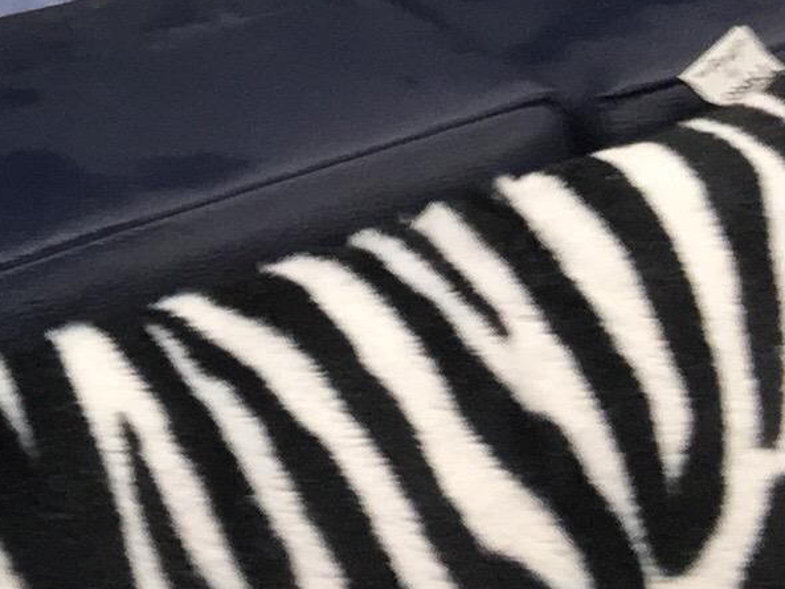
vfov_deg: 7.2
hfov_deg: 9.3
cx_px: -867
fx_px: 4491
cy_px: -659
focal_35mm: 198
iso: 40
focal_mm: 4.15
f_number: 2.2
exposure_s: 1/30
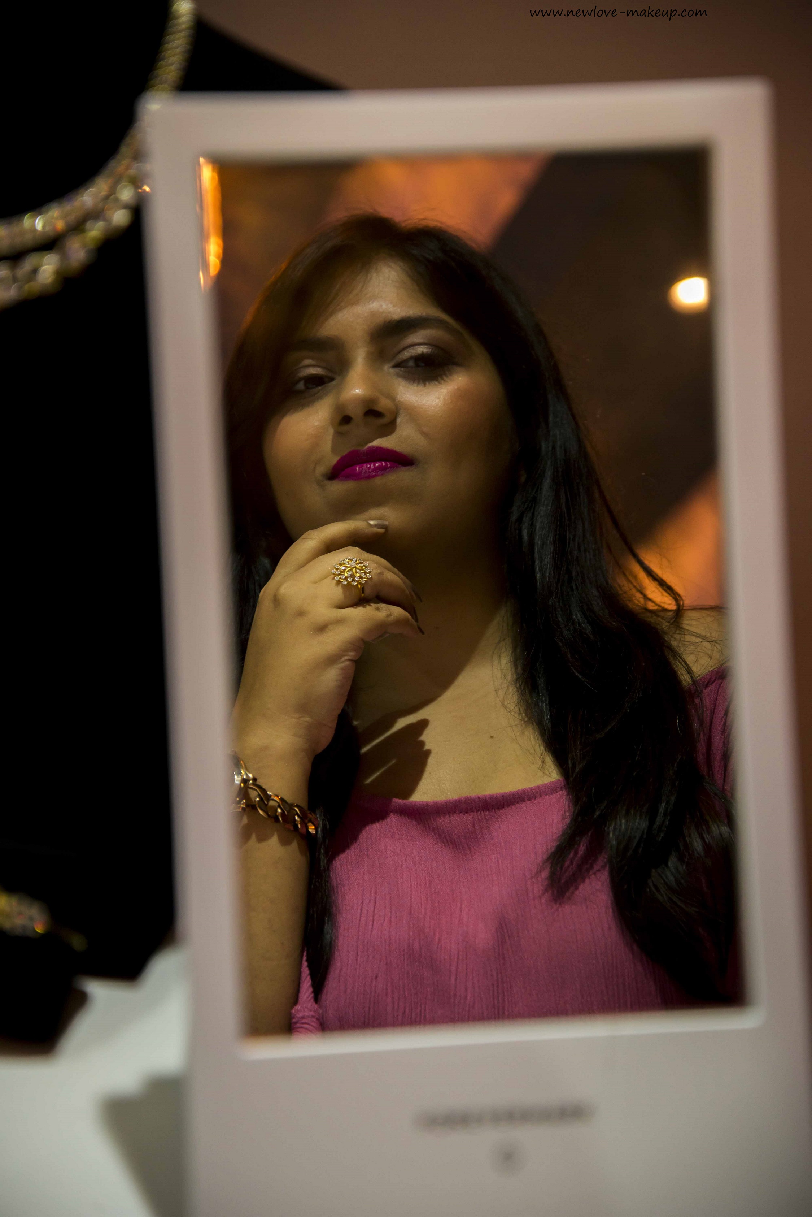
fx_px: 2873
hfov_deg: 16.1
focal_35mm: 85
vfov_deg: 23.9
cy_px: 608
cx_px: 406
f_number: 4.5
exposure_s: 1/50
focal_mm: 85
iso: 800
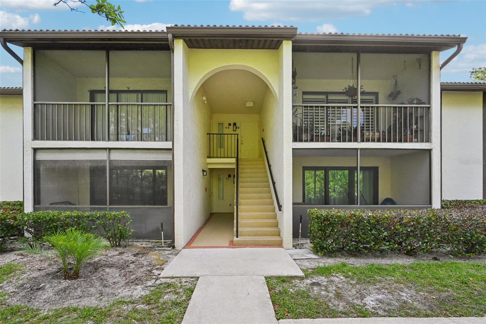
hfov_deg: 104.3
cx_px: 243
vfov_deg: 81.2
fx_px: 189
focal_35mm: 14
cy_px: 162
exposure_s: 1/800
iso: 2500
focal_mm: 14
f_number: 8
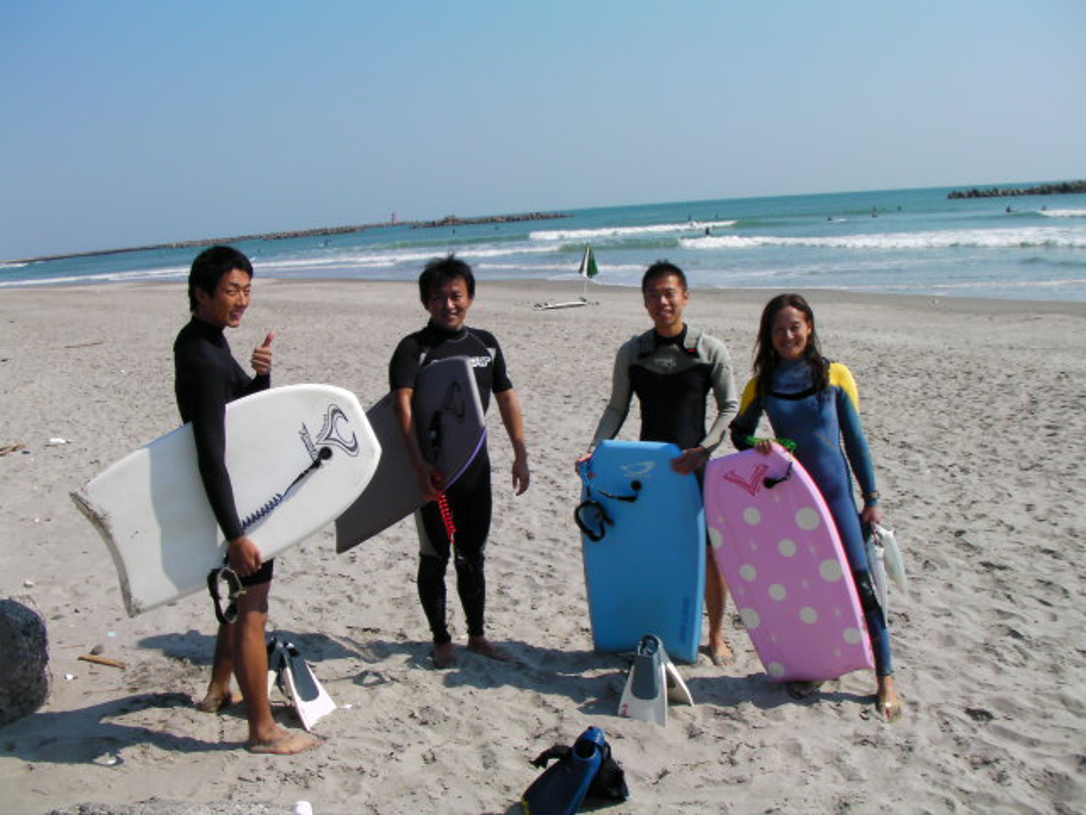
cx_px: 543
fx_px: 1192
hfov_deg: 49.0
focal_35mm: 38
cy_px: 408
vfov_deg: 37.7
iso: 50
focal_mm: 6.3
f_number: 4.5
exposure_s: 1/462
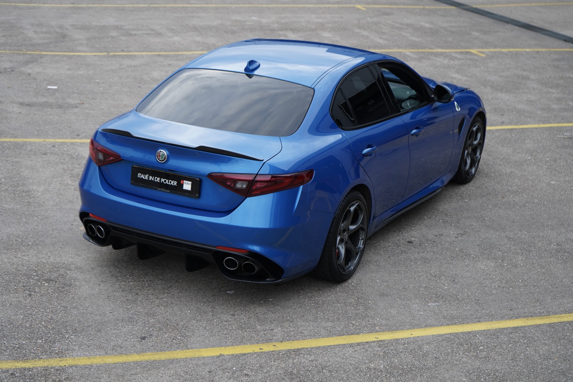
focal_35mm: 63
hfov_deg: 31.9
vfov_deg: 21.6
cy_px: 191
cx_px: 286
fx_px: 1003
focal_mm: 63
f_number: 5.6
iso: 800
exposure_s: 1/160
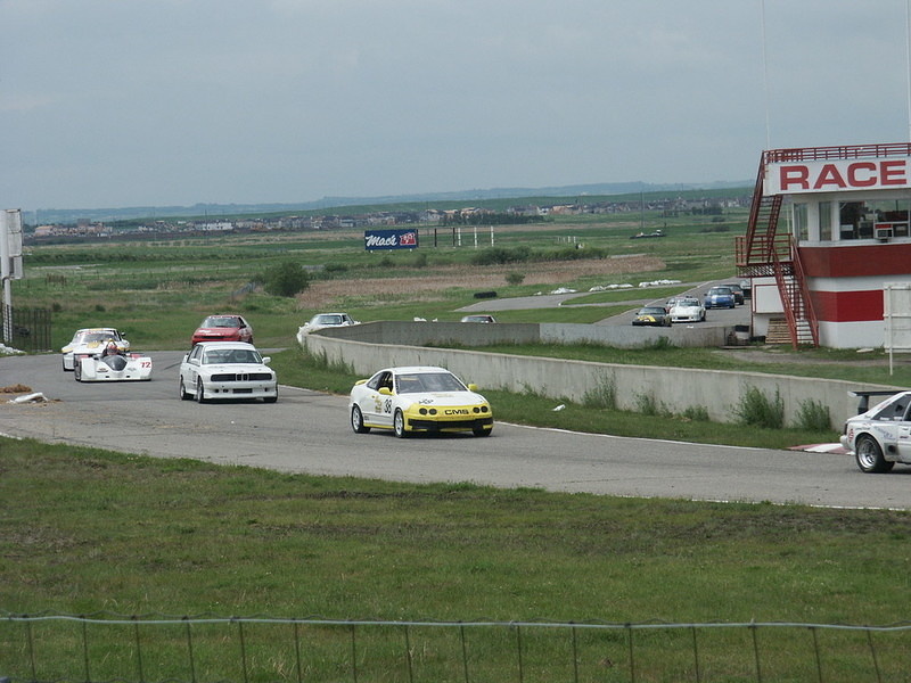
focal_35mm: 200
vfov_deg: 7.4
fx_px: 5263
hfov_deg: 9.9
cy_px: 342
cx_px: 456
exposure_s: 1/500
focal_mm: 50.69
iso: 100
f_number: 5.6
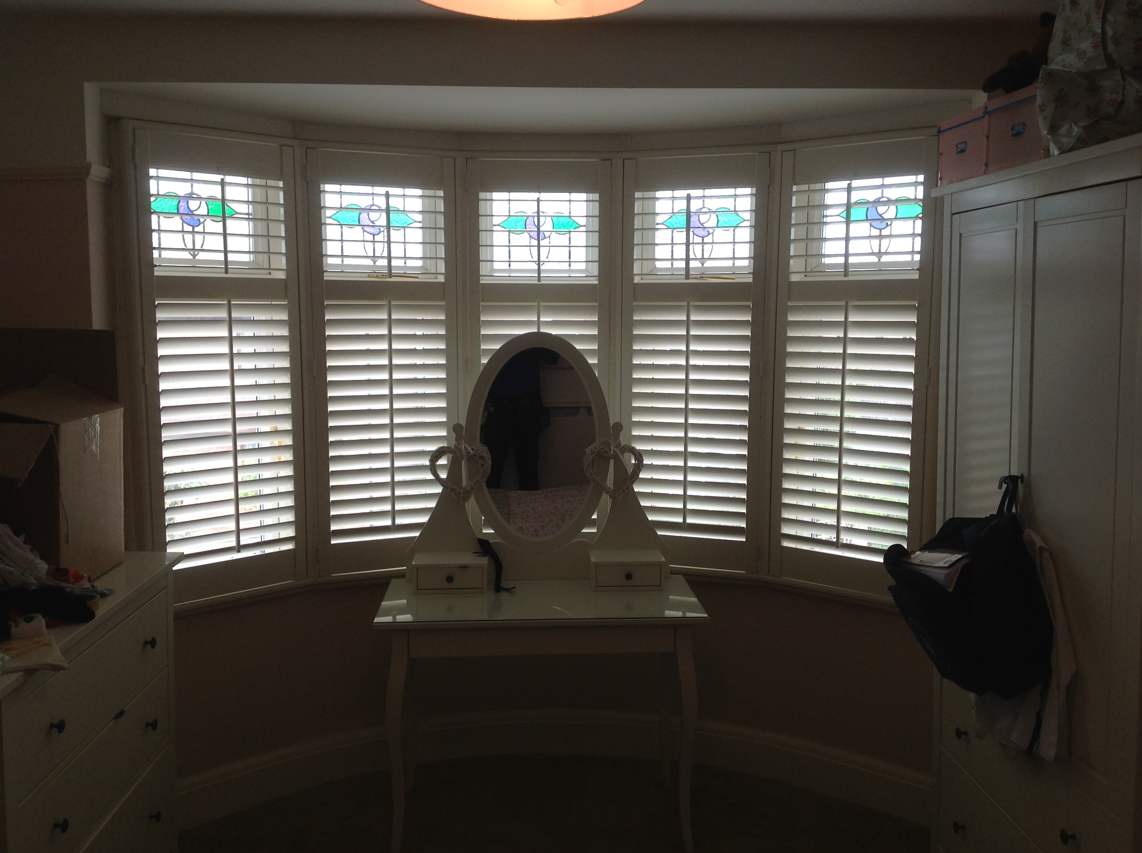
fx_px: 1153
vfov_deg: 40.6
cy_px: 426
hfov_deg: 52.7
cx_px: 571
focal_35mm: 35
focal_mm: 4.28
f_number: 2.4
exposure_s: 1/120
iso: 64
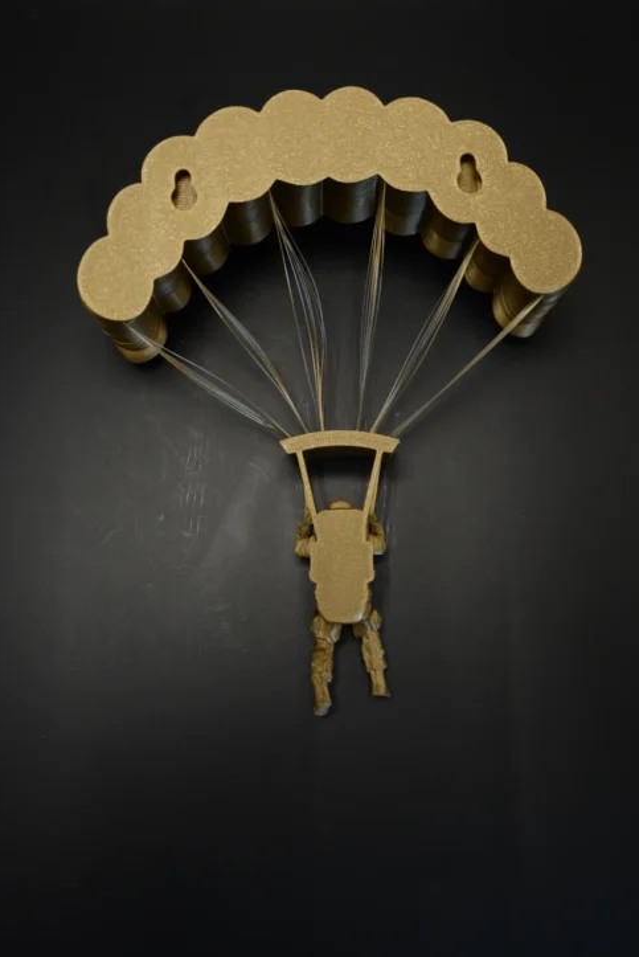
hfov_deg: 32.6
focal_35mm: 41
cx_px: 372
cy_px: 392
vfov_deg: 47.2
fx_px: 1090
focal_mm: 22
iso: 450
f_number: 4
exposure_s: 1/60
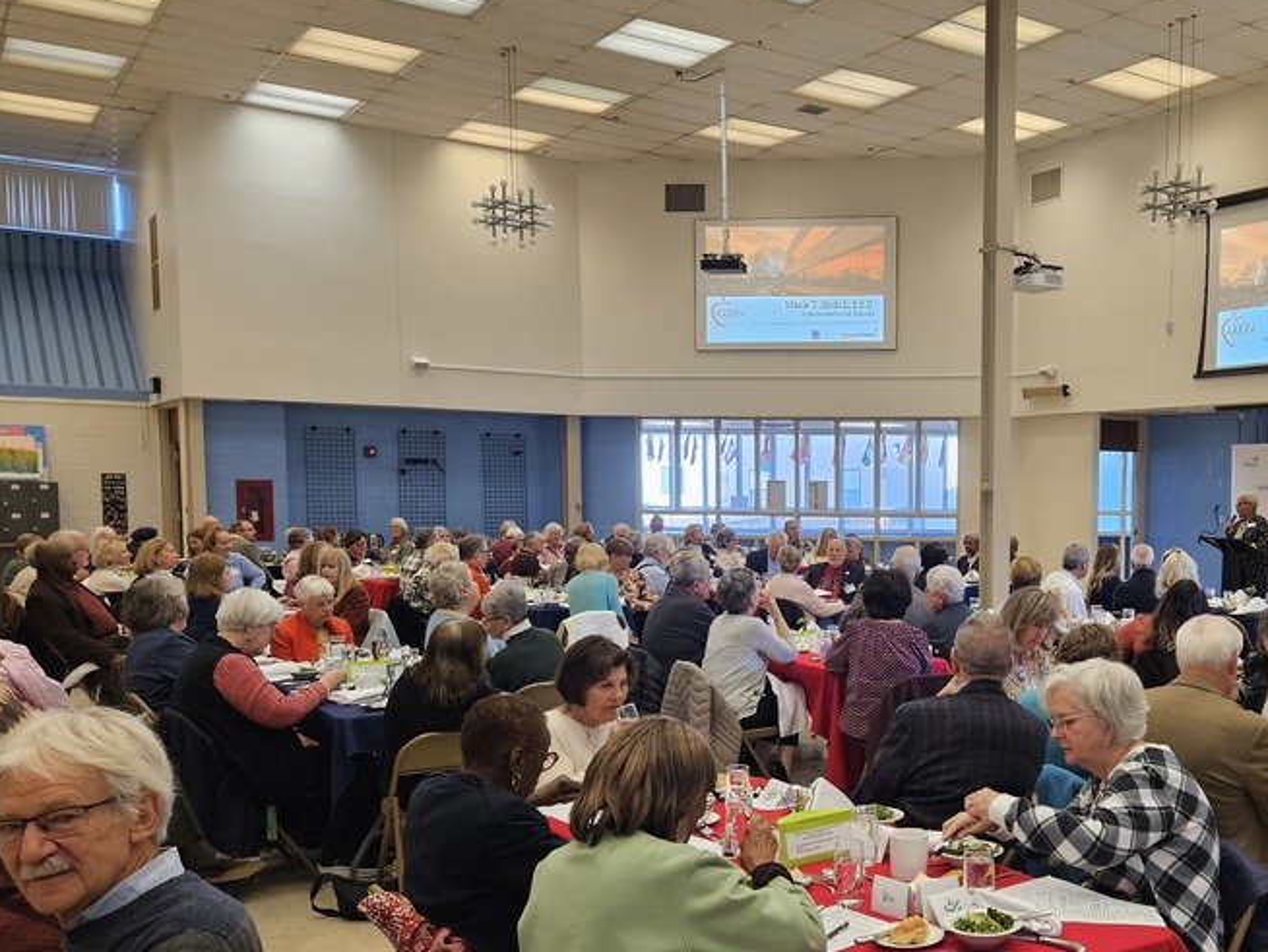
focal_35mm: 36
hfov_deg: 49.2
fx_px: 1319
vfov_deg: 39.5
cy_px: 580
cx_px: 958
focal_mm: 5.4
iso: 200
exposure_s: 1/120
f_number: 1.8
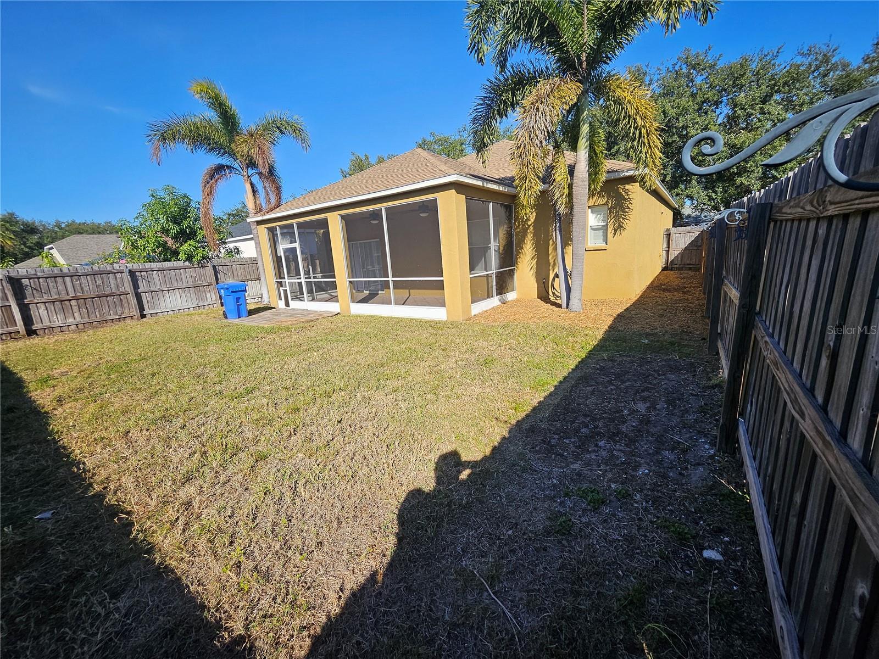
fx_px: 330
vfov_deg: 89.9
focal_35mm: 13
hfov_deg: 106.2
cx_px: 440
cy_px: 330
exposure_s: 1/887
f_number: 2.2
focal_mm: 1.7
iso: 32
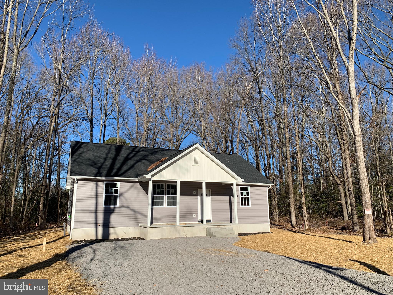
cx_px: 196
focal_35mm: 26
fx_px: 295
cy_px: 148
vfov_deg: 53.1
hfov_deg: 67.3
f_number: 1.8
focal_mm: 4.25
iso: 25
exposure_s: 1/2421
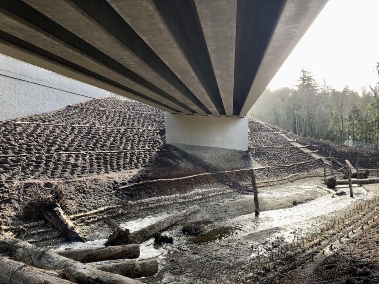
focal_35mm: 28
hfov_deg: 63.4
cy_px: 142
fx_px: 307
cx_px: 190
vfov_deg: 49.7
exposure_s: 1/125
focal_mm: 3.99
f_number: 1.8
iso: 20
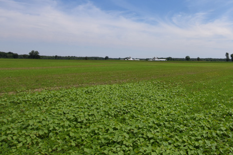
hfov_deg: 57.5
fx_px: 200
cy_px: 18
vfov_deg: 39.5
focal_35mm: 31
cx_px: 174
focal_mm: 11
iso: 200
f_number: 11
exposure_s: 1/500
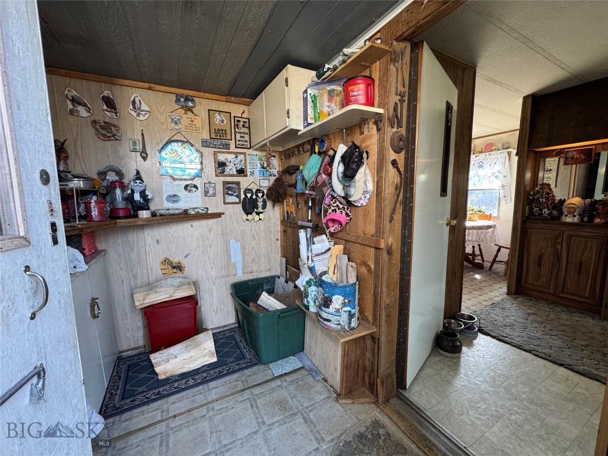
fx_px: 246
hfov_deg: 102.1
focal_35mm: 14
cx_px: 304
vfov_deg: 85.7
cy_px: 228
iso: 200
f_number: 2.2
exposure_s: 1/120
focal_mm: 2.22
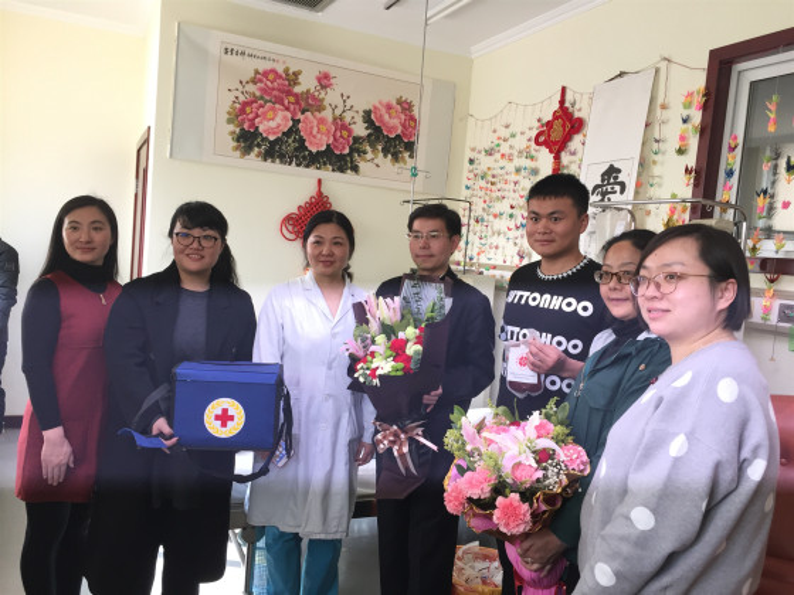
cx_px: 397
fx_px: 665
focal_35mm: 29
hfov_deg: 61.7
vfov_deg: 48.2
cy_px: 298
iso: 32
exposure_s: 1/33
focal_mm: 4.15
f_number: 2.2
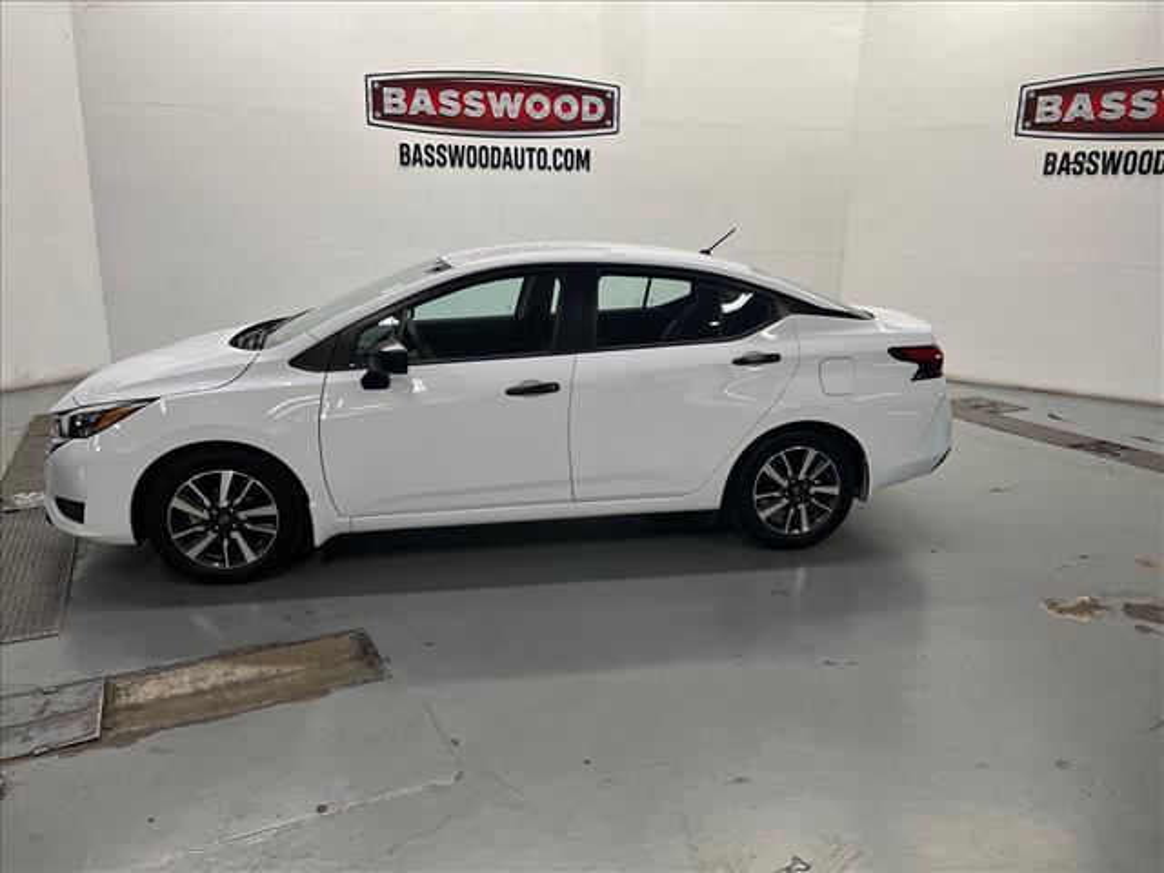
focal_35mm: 26
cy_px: 436
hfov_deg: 67.3
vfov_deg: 53.1
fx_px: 874
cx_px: 582
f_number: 1.5
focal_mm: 5.7
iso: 125
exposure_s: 1/120
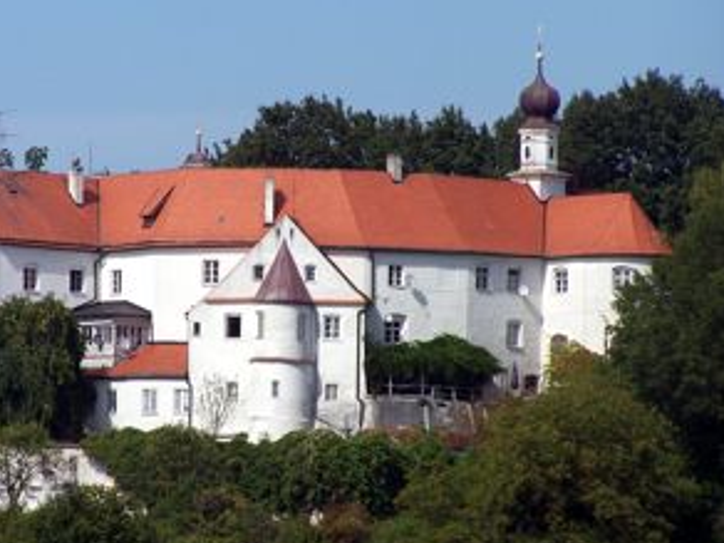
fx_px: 8241
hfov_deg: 5.0
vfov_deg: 3.8
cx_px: 255
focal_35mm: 394
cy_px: 241
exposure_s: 1/750
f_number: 5
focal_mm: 47.7
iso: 80
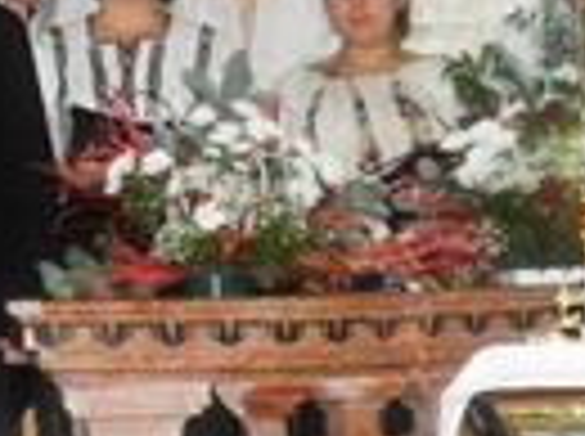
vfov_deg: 10.7
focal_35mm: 138
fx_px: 2328
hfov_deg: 13.4
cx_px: -320
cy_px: 49
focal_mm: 4.9
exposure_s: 1/30
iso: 160
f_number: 2.8
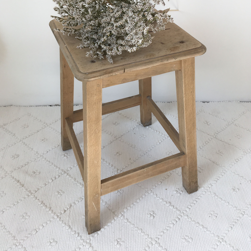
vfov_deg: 46.6
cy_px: 88
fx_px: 287
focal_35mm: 35
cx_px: 126
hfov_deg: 47.2
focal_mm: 4.15
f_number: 2.2
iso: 25
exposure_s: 1/100
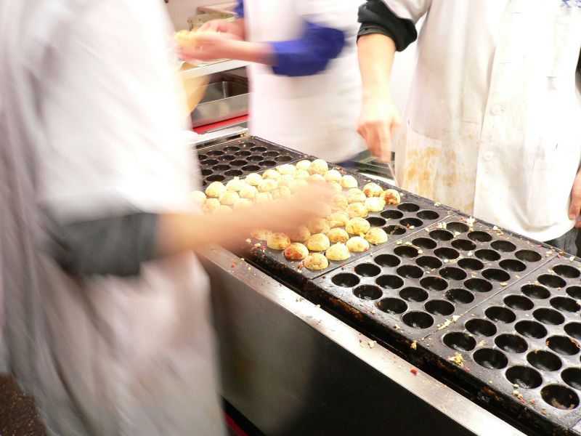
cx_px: 290
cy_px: 218
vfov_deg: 40.7
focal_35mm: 35
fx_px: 587
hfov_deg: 52.6
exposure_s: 1/8
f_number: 2.8
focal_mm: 5.8
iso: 150
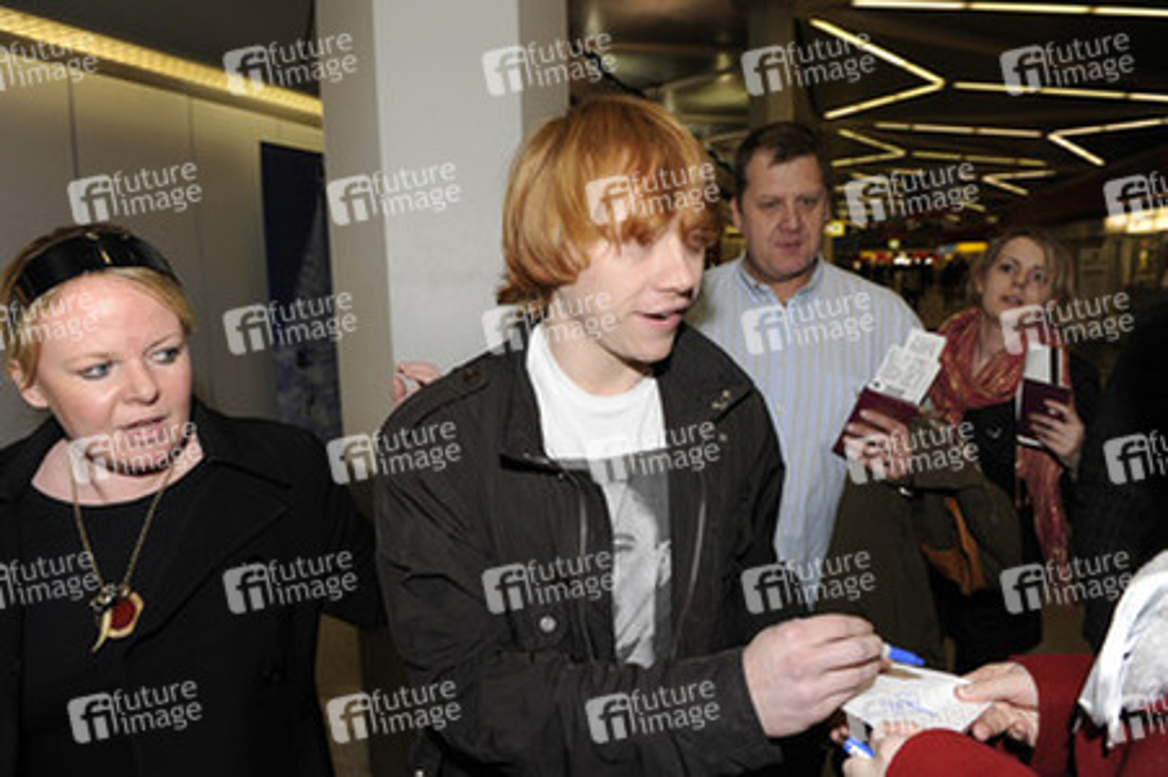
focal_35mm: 24
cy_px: 388
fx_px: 778
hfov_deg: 73.8
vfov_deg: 53.1
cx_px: 584
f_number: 5.6
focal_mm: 24
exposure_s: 1/160
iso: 800
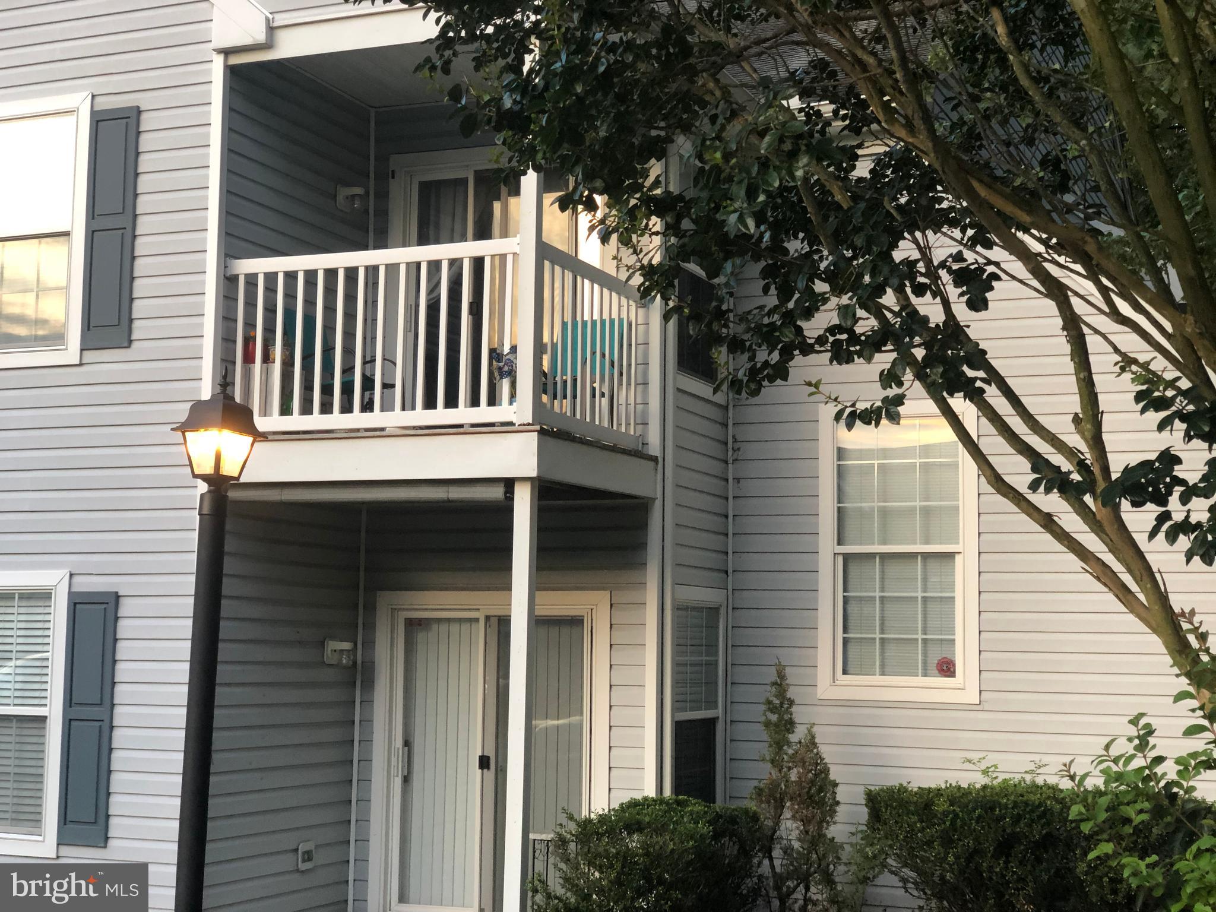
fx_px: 1827
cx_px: 608
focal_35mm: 52
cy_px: 456
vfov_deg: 28.0
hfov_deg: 36.8
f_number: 2.4
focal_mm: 6
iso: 64
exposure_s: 1/60
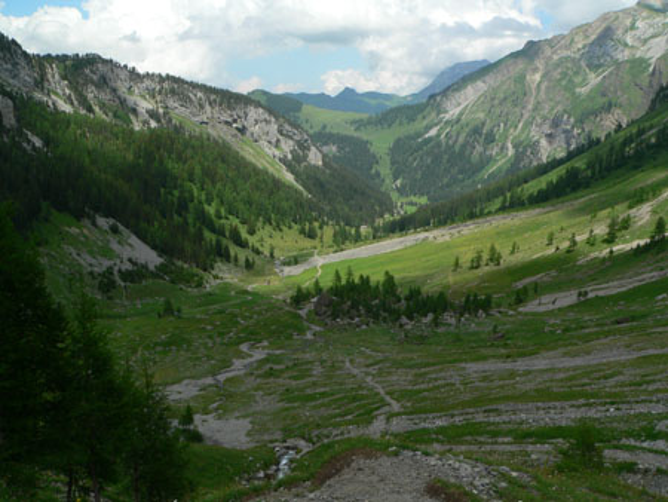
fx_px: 695
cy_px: 251
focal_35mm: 36
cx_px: 334
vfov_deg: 39.7
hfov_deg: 51.3
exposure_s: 1/250
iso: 100
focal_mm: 6
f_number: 8
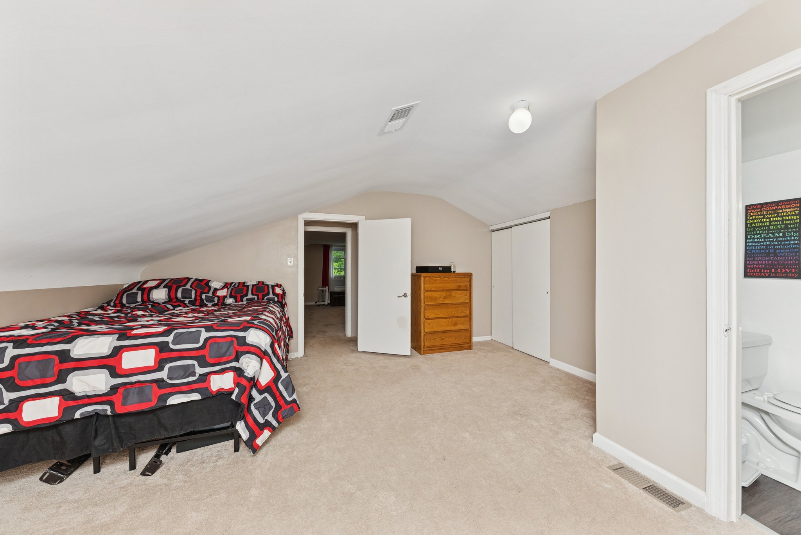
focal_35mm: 12
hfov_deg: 112.6
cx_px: 400
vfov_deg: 90.1
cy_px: 268
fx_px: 267
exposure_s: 1/100
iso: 640
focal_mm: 12
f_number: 5.6
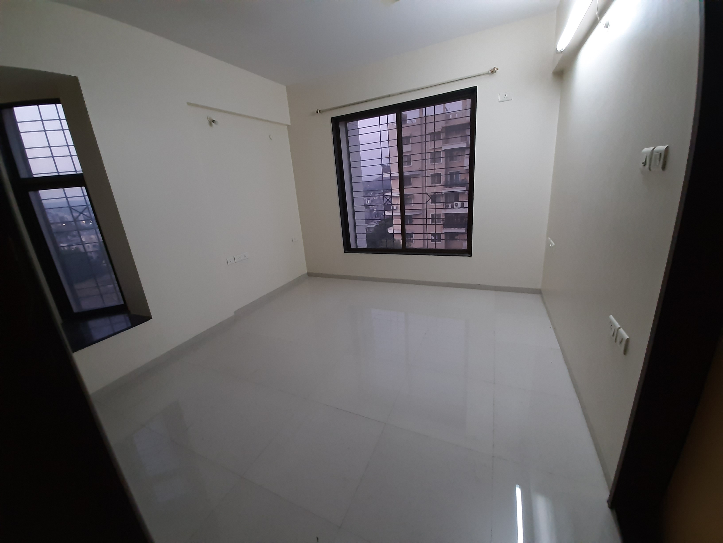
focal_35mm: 13
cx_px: 362
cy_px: 272
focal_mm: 1.42
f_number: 2.2
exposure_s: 1/25
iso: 200
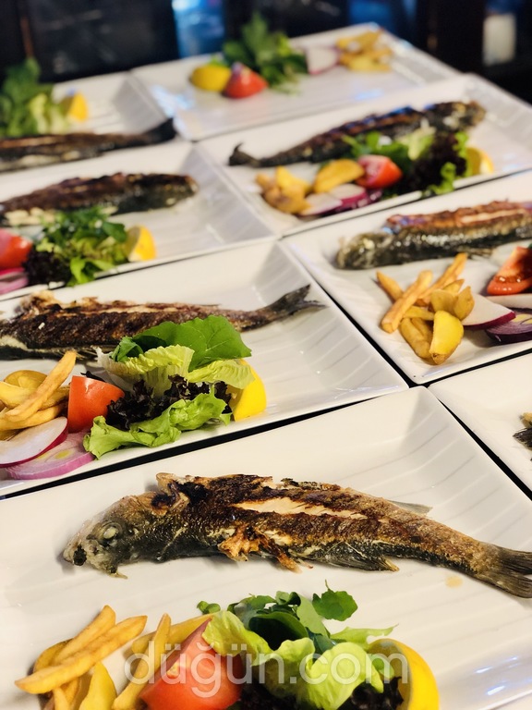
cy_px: 355
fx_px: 1066
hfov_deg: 28.0
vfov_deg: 36.8
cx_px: 266
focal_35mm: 52
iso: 125
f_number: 2.4
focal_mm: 6
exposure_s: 1/25
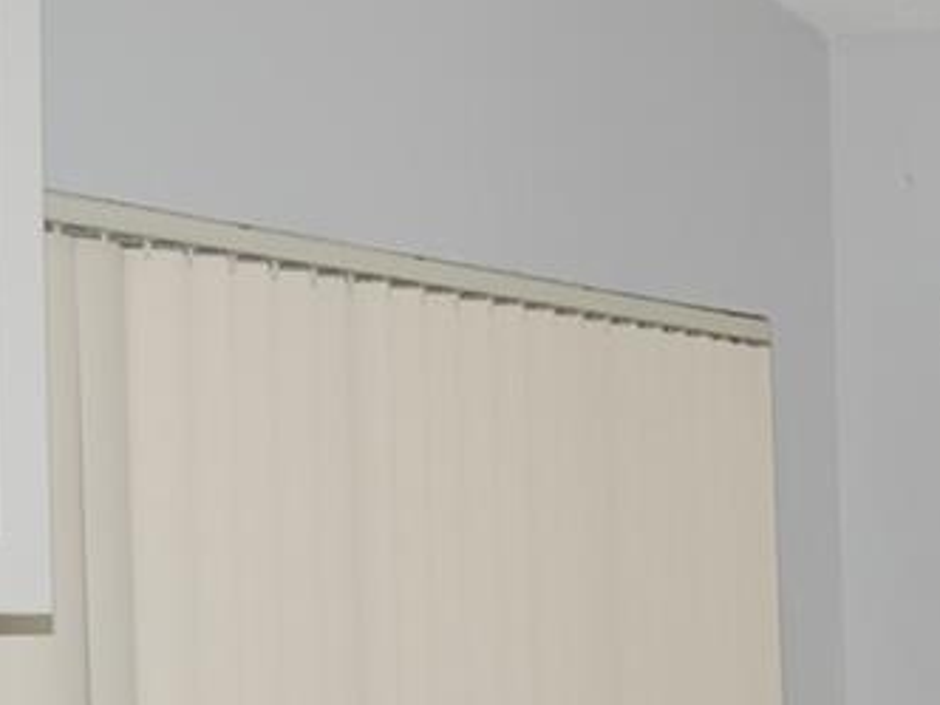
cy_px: 586
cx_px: 1620
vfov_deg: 11.8
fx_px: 3394
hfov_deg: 14.2
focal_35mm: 125
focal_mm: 18
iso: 200
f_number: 5
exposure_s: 1/60
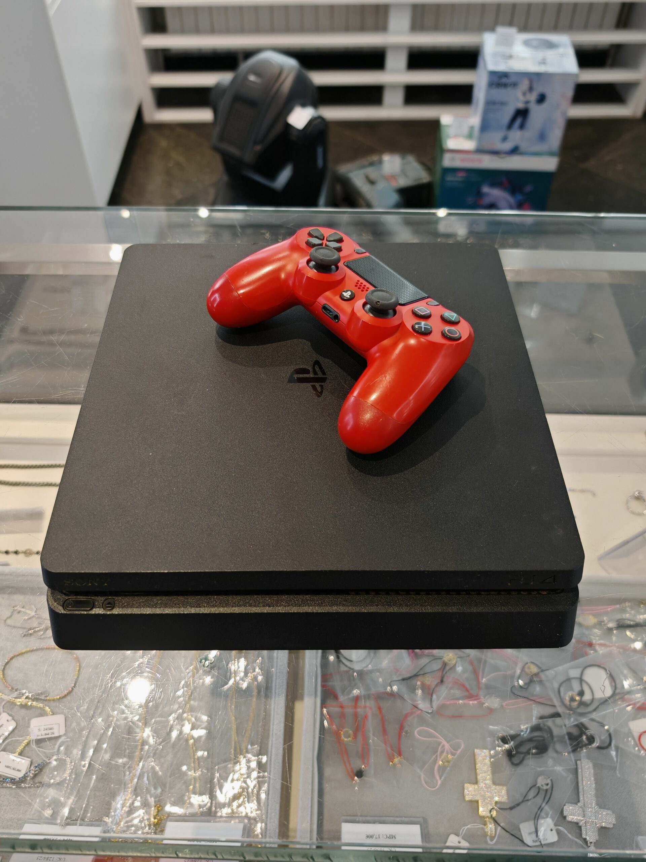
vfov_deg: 65.3
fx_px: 672
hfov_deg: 51.4
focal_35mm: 27
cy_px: 431
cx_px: 323
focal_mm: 6.83
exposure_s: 1/100
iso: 160
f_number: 1.4
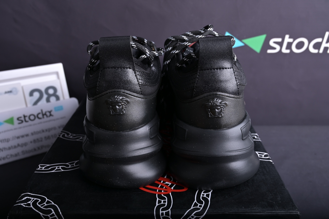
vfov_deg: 40.5
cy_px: 110
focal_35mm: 32
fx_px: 297
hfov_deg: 58.0
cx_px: 164
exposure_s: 1/250
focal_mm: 32.5
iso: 100
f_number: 7.1
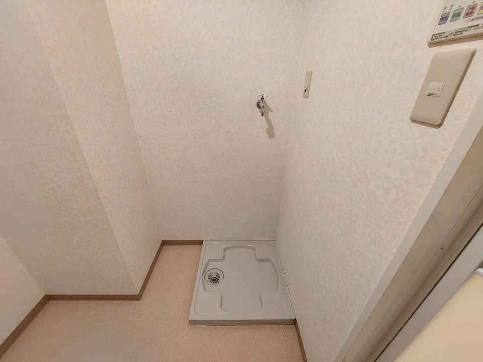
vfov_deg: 89.9
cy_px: 181
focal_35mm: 13
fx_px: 181
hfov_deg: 106.2
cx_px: 242
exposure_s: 1/40
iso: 250
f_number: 2.2
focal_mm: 1.74
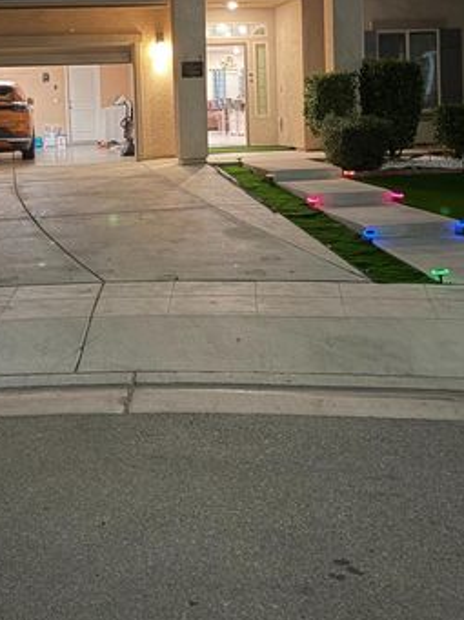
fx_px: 842
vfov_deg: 39.1
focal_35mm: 47
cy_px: 134
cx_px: 138
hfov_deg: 30.5
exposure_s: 1/15
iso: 1000
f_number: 1.78
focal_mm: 6.76
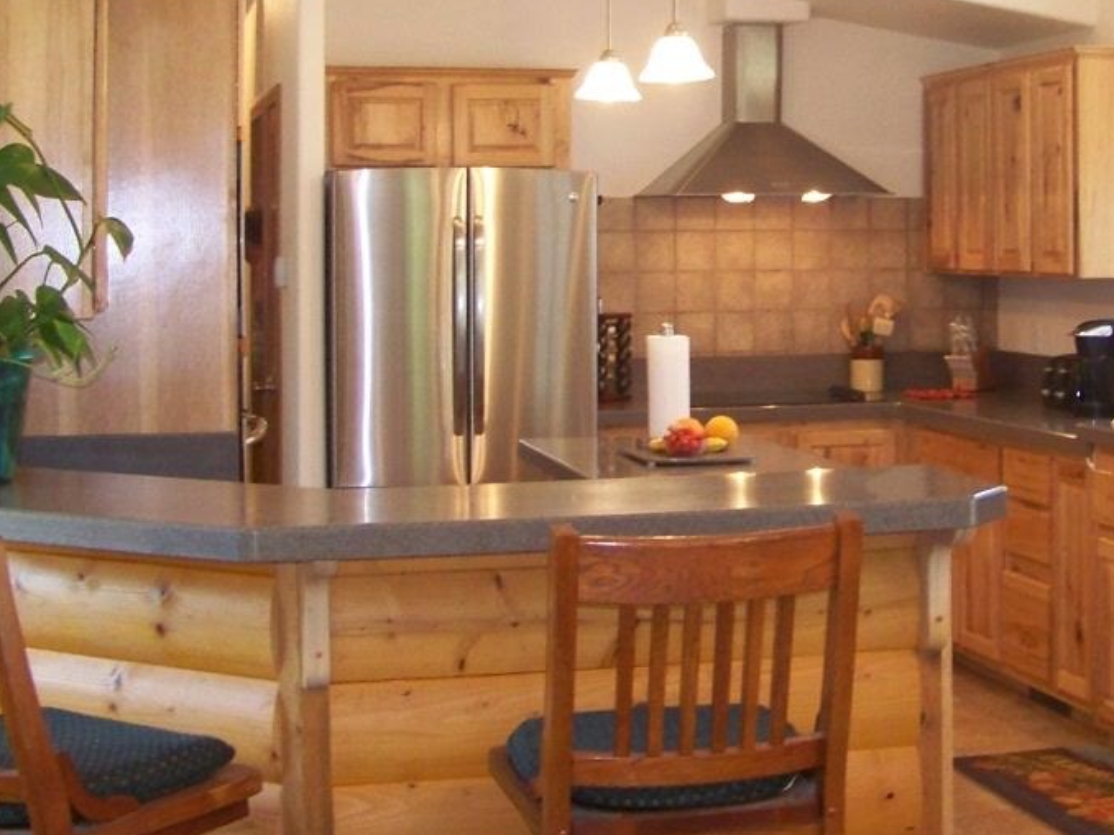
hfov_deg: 28.4
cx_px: 743
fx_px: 2188
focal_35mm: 68
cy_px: 247
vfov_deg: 21.5
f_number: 2.8
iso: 200
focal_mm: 5.85
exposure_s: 1/30
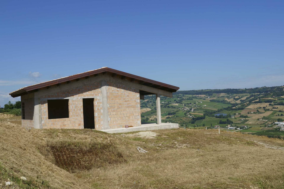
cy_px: 94
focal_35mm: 36
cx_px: 142
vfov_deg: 36.8
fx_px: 284
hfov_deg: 53.2
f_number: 16
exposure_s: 1/125
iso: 100
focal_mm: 24
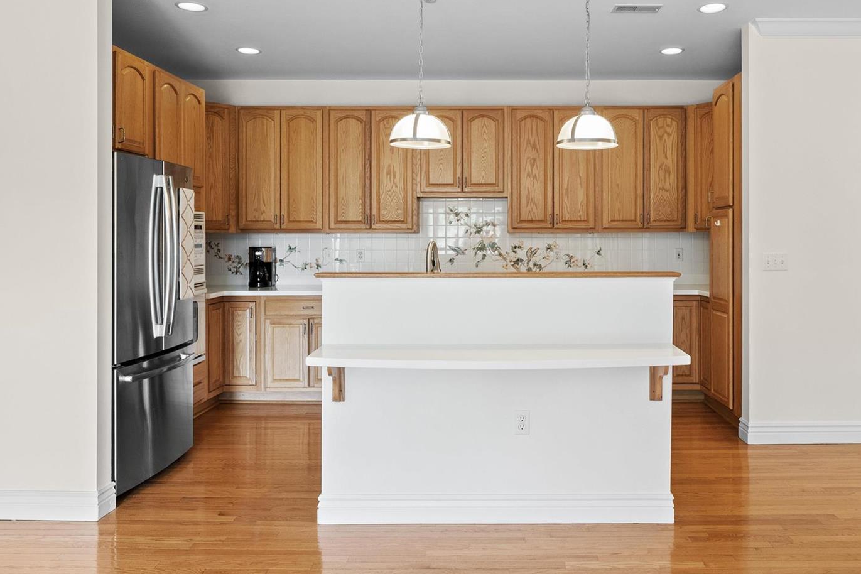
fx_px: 670
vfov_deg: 46.3
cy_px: 246
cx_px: 477
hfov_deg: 65.3
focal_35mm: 28
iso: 400
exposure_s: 1/1.67
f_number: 8
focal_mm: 12
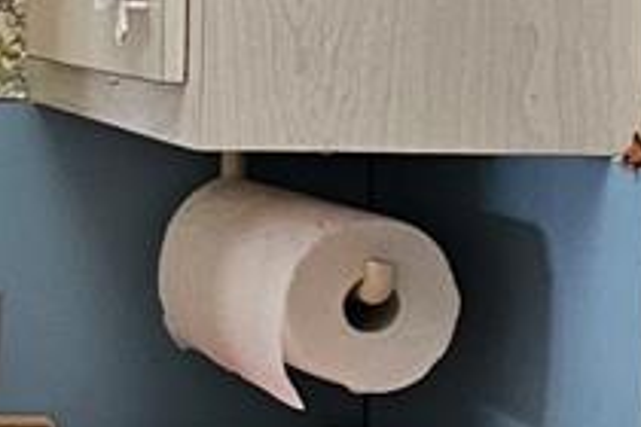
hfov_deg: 9.8
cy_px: 21
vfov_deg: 7.5
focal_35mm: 182
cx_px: -931
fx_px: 3240
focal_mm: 6.3
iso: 160
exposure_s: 1/120
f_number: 1.7
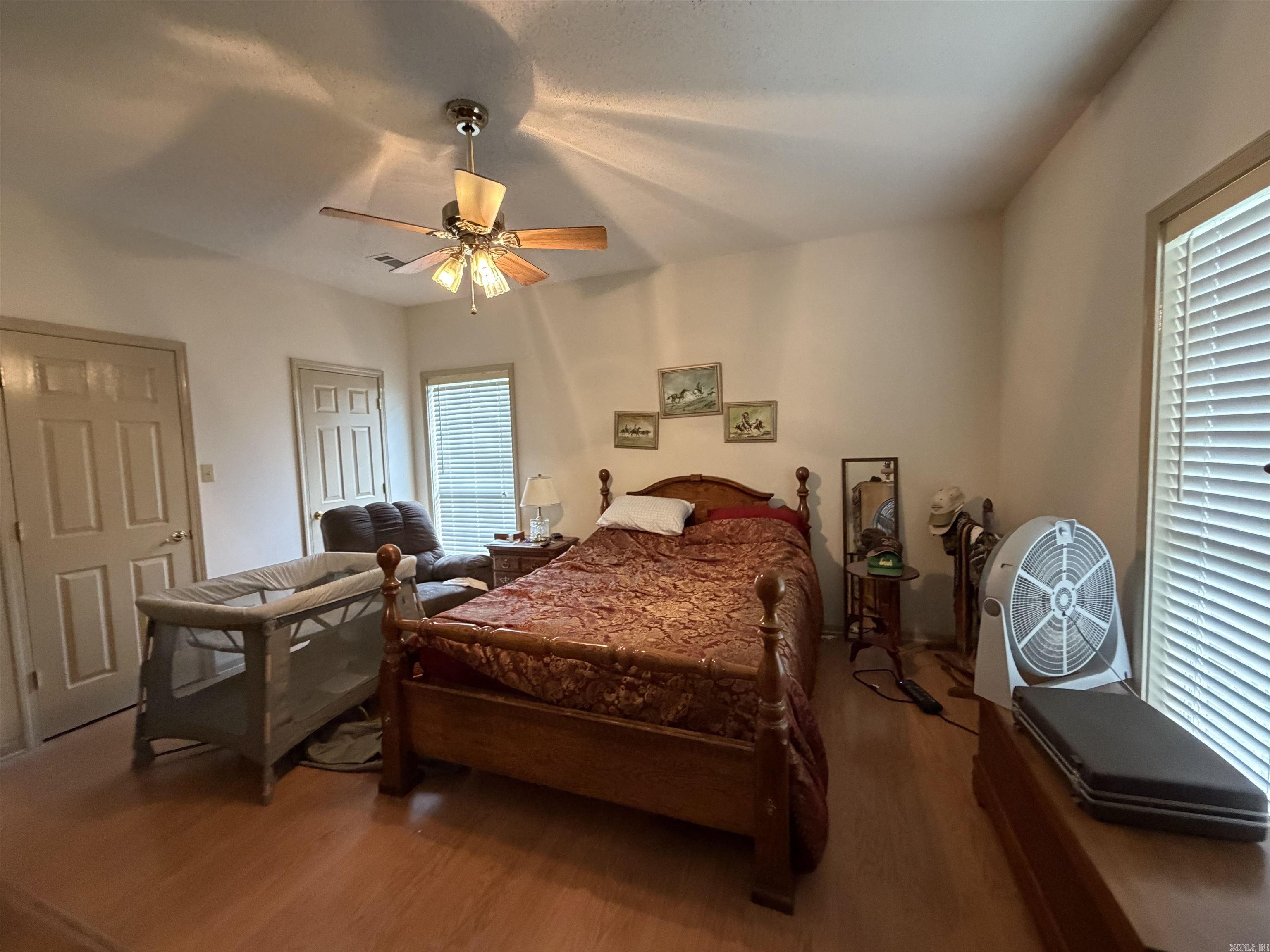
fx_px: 514
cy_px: 476
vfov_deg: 85.7
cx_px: 635
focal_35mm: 14
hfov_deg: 102.1
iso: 500
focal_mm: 2.22
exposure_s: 1/60
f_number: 2.2
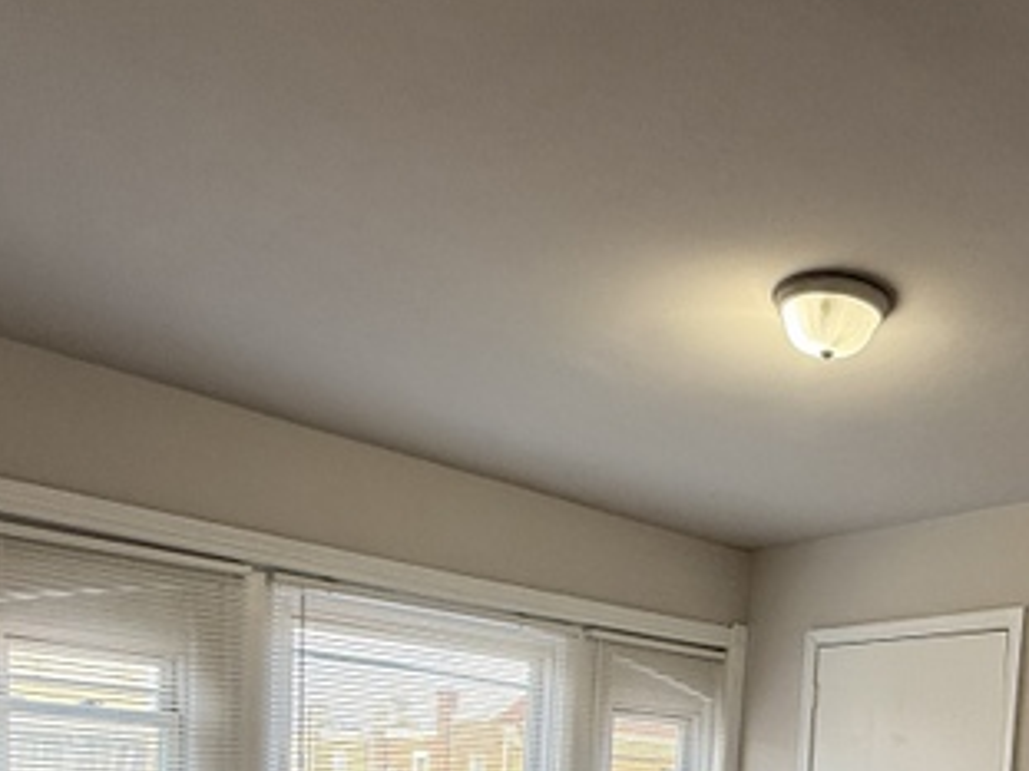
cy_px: 920
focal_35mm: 36
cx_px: 768
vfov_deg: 32.8
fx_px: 1070
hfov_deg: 49.4
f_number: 2.2
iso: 160
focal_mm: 2.22
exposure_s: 1/120
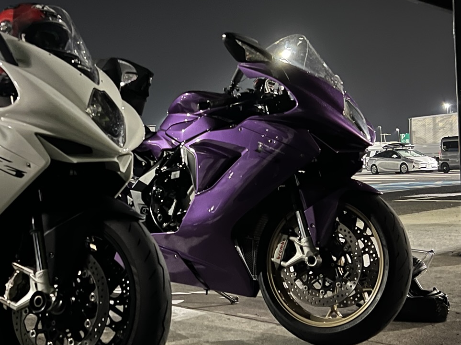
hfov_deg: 35.1
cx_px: 142
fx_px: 719
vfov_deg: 27.0
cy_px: 197
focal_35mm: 54
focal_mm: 5.7
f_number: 1.5
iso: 800
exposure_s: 1/9
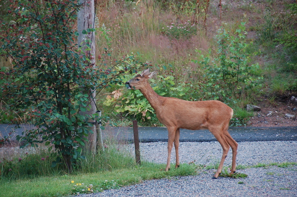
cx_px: 148
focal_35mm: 300
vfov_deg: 4.6
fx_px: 2471
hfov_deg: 6.9
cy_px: 98
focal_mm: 200
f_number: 5.6
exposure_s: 1/200
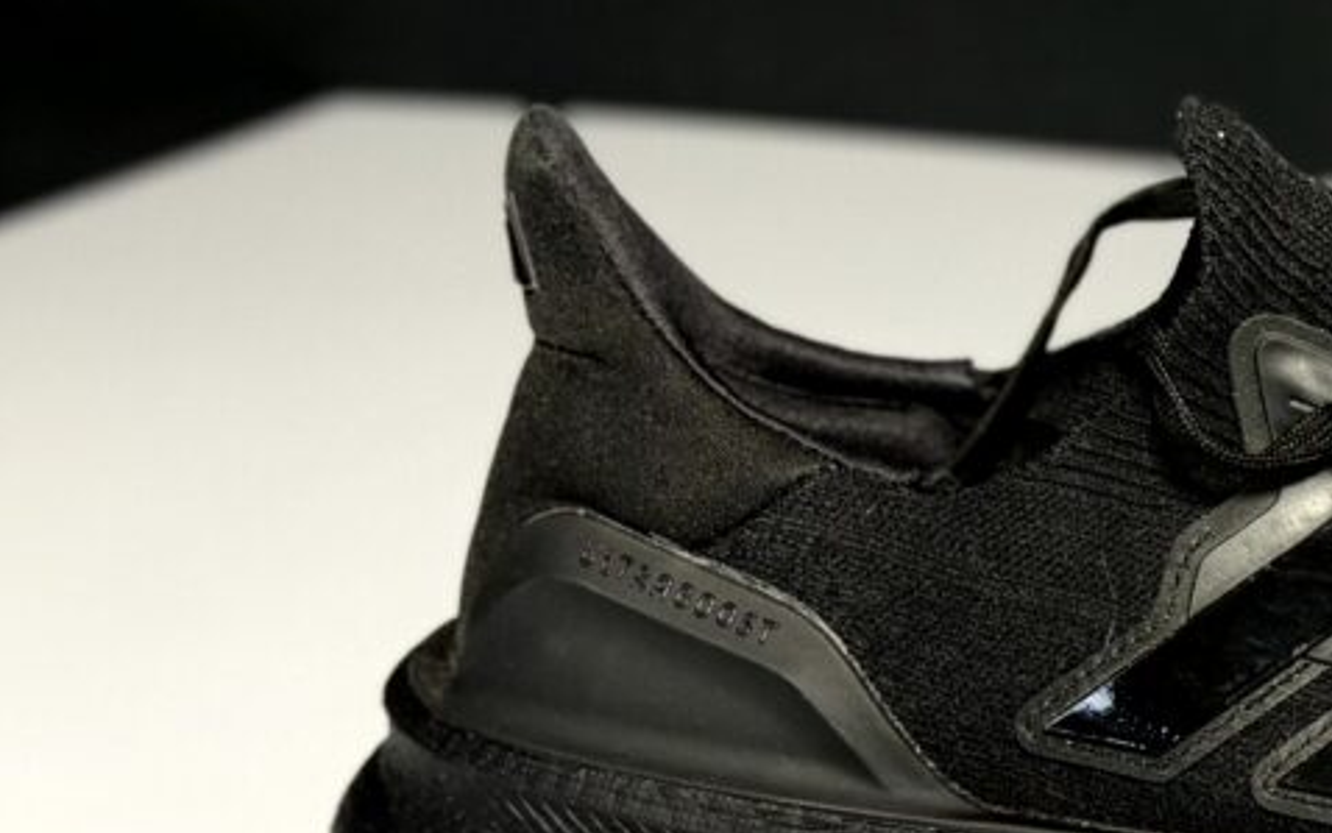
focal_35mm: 109
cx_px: 1379
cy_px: 685
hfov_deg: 18.5
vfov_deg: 12.0
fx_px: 3958
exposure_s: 1/33
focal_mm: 6.76
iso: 400
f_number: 1.78
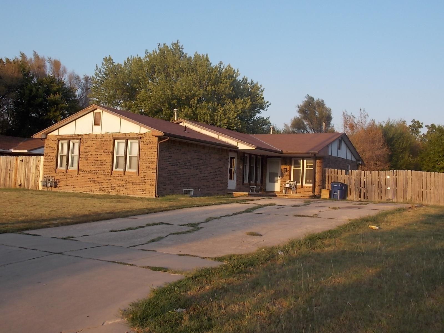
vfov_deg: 41.8
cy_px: 166
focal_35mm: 34
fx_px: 436
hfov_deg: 54.0
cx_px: 222
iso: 80
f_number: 3.4
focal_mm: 6.1
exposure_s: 1/250
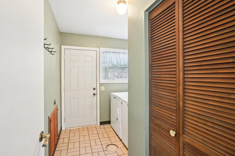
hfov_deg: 96.7
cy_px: 78
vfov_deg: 73.7
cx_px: 118
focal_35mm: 16
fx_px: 104
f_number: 8
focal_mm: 16
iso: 400
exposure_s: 1/6
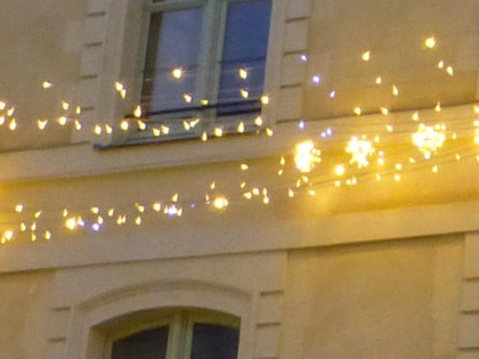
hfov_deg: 9.3
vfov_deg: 7.0
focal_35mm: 207
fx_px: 2864
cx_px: 742
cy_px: -282
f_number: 3.7
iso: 400
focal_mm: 6.1
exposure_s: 1/6
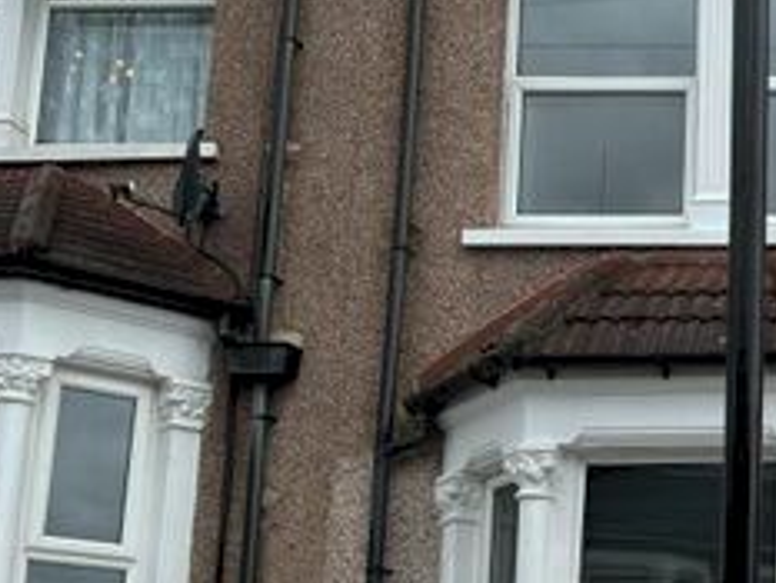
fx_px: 1615
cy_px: 481
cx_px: 986
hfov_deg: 24.0
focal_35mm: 72
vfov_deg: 20.2
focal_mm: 6.86
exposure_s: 1/1988
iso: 80
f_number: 1.78
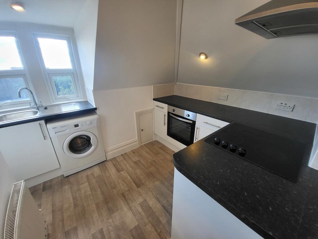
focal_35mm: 13
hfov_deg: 106.2
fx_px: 119
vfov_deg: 89.9
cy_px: 120
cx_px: 159
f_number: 2.2
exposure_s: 1/50
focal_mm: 1.74
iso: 40
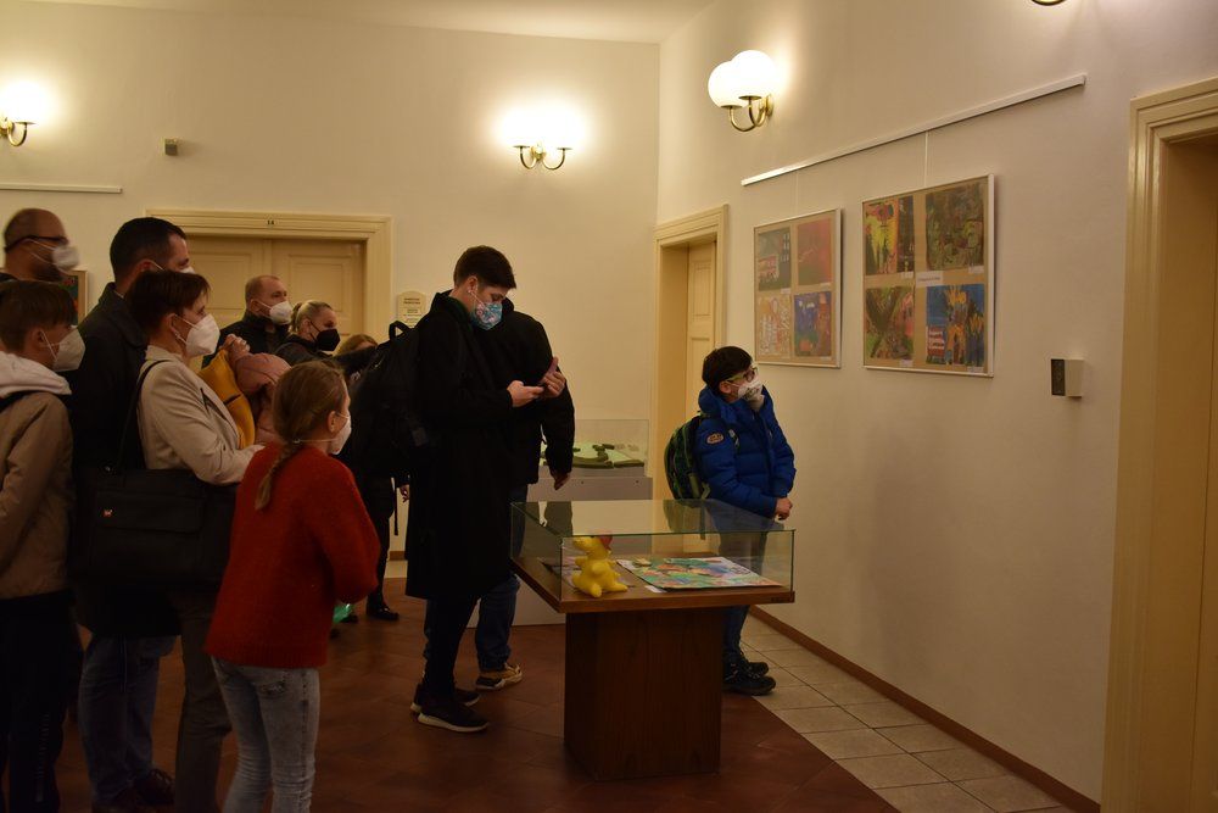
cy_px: 406
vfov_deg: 36.9
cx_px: 609
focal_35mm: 36
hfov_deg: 53.1
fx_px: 1218
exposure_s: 1/40
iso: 640
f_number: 4
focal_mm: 24
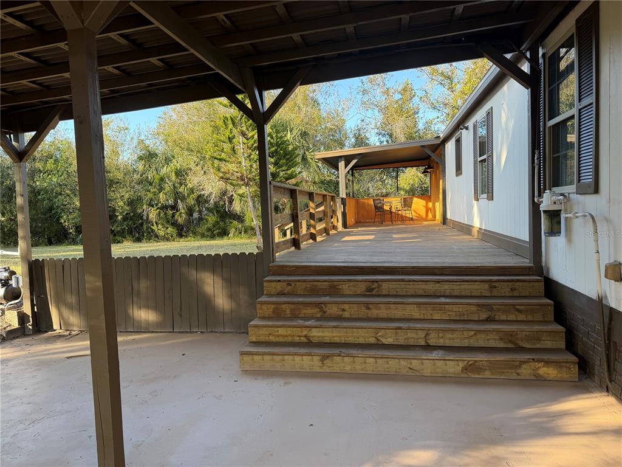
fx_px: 431
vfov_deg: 56.8
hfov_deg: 71.6
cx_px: 311
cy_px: 234
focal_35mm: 24
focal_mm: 6.76
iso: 100
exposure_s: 1/539
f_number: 1.78
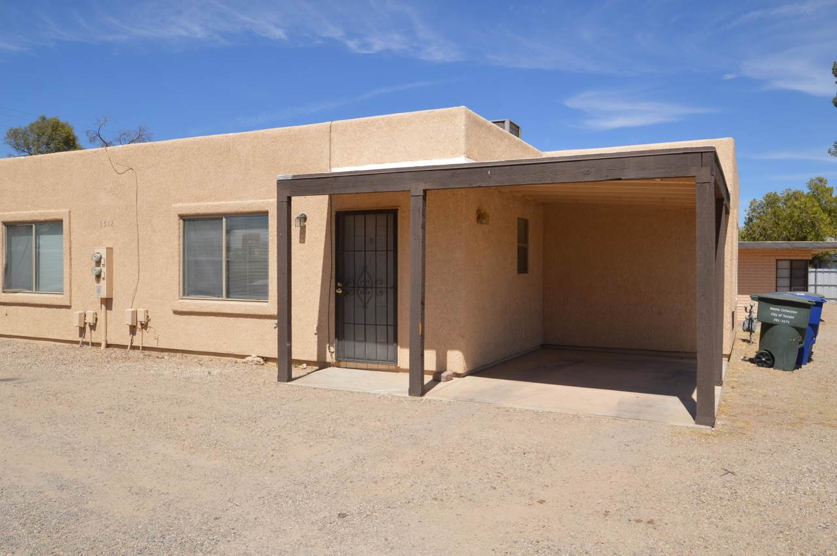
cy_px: 278
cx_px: 418
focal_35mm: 27
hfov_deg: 67.4
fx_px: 627
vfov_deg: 47.8
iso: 100
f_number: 10
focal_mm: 18
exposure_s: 1/200
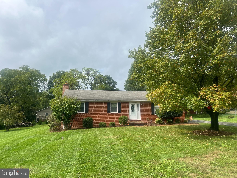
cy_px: 89
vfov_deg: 53.1
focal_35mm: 26
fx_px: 178
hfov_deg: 67.3
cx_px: 118
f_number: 1.5
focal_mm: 5.7
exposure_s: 1/4831
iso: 50
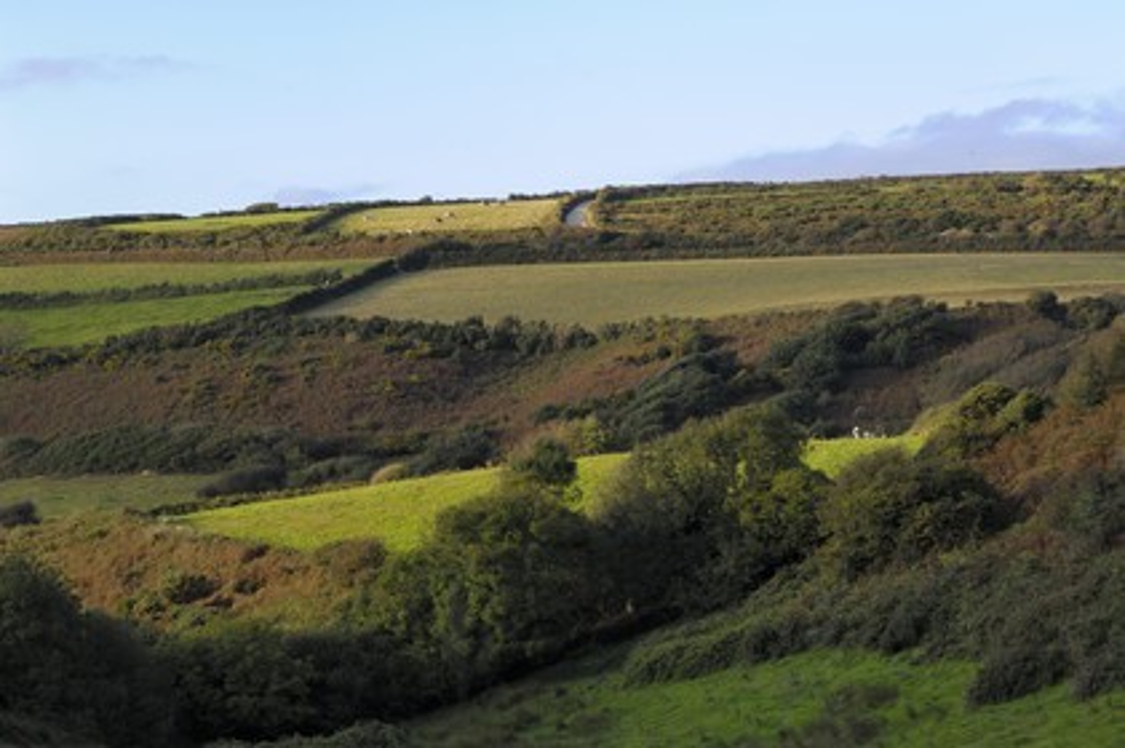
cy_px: 374
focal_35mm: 105
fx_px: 3279
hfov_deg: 19.5
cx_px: 562
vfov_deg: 13.0
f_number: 4.8
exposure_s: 1/160
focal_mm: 70
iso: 100
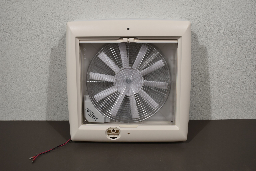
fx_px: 299
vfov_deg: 31.9
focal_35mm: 42
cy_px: 86
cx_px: 128
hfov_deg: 46.4
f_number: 5.6
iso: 360
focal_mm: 28
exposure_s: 1/125
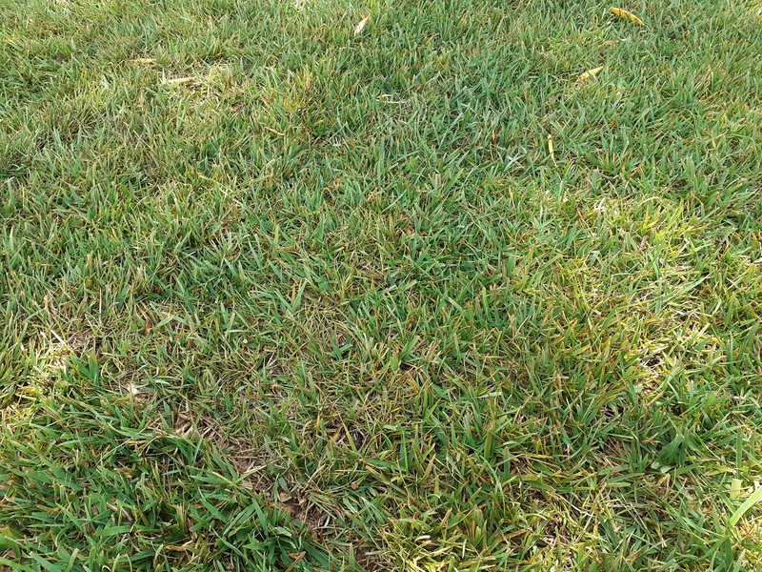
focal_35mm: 27
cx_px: 381
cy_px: 286
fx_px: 594
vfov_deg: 51.4
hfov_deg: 65.3
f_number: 1.9
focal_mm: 3.6
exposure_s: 1/100
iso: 40
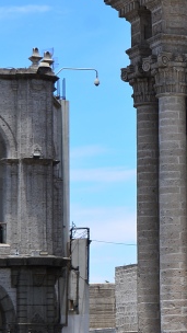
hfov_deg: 7.1
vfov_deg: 13.0
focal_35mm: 165
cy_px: 173
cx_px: 343
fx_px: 1454
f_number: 5
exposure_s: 1/500
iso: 100
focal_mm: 50
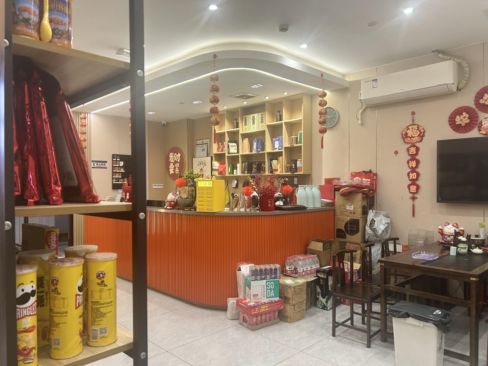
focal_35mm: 26
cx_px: 244
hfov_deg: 67.3
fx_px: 367
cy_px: 183
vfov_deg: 53.1
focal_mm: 5.7
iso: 100
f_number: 1.5
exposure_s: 1/50
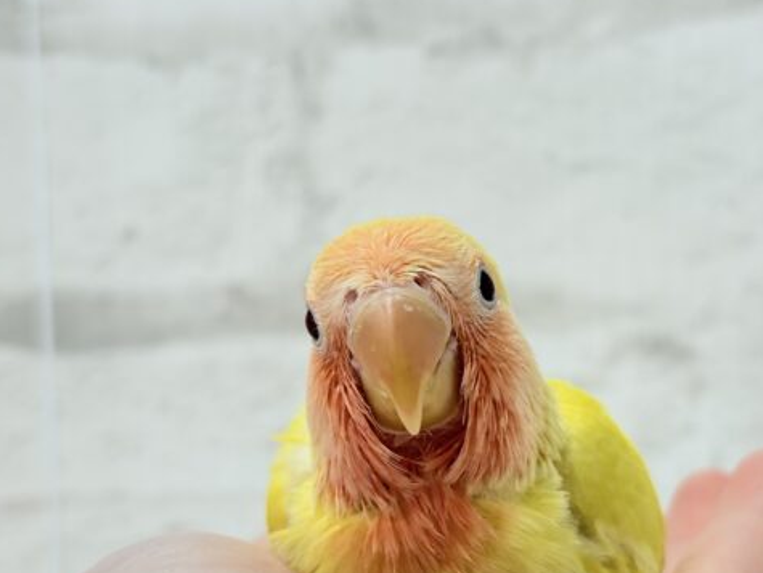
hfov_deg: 27.6
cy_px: 339
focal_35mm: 70
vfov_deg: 21.0
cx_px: 496
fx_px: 1544
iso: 40
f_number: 1.6
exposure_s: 1/50
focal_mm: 5.96
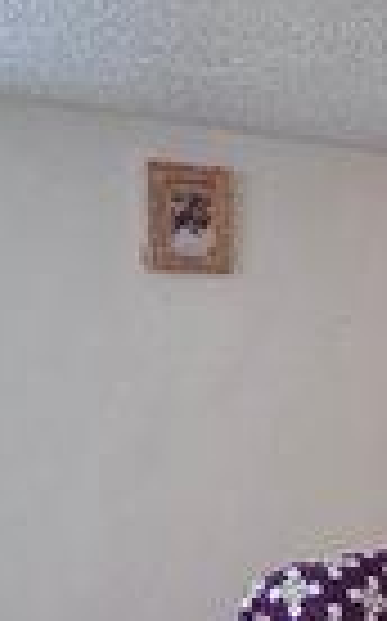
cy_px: 418
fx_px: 1082
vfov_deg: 31.7
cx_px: 747
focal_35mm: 64
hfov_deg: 16.2
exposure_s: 1/60
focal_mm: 1.57
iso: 250
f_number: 1.8
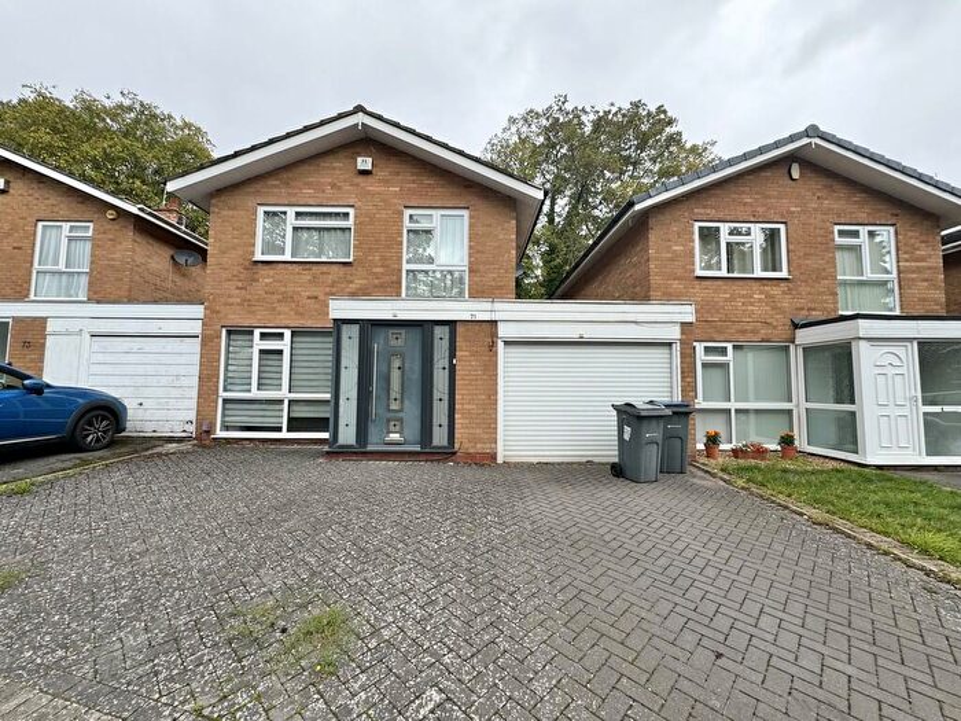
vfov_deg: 85.7
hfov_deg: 102.1
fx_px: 389
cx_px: 480
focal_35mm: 14
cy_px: 360
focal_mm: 2.22
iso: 40
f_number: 2.2
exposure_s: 1/462
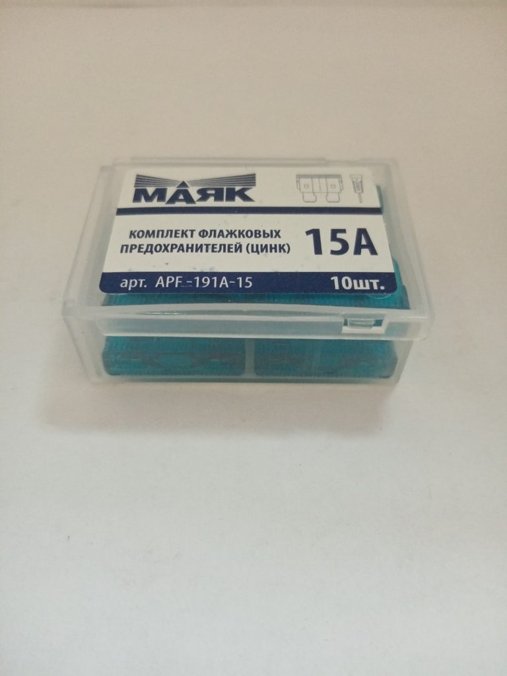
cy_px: 338
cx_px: 254
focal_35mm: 26
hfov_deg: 53.1
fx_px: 508
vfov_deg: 67.3
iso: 447
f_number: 1.8
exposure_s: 1/33.3
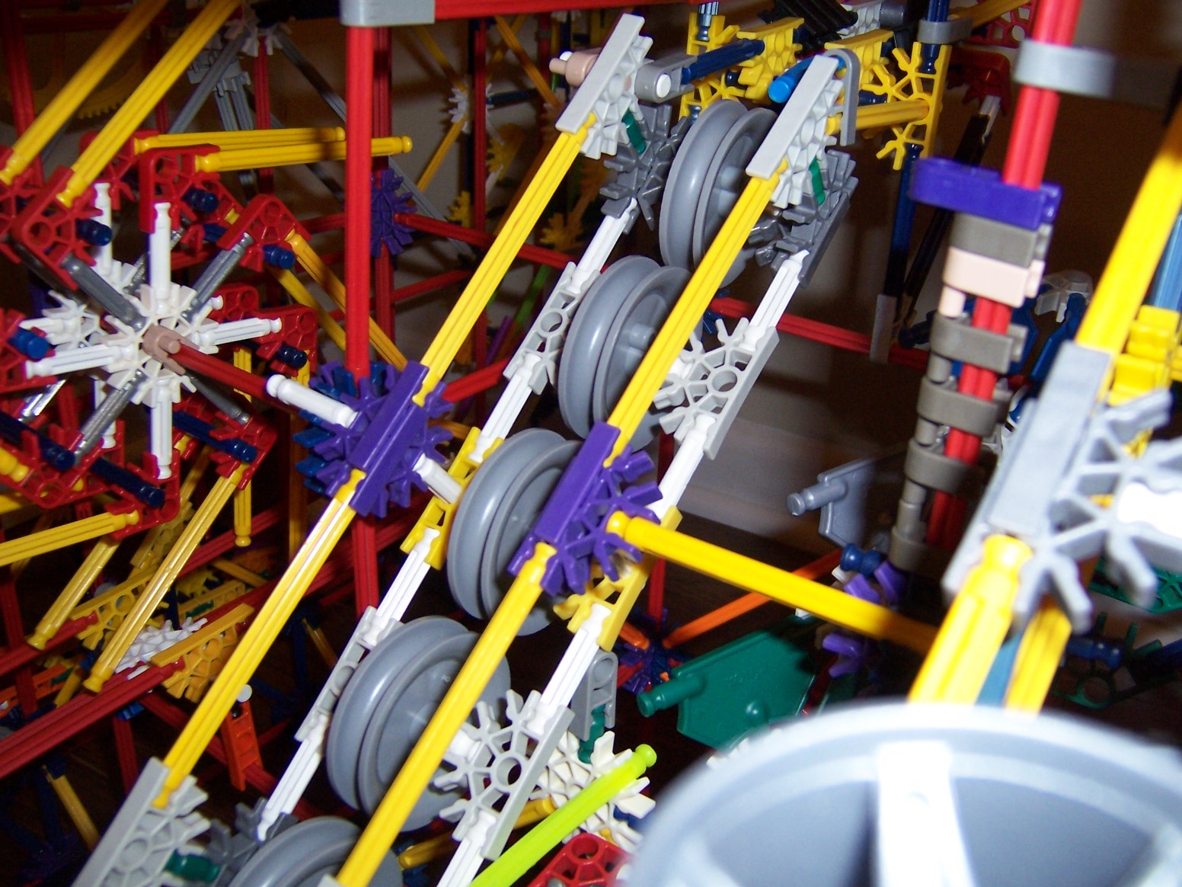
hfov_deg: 55.4
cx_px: 591
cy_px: 444
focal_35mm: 33
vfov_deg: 42.9
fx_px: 1127
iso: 140
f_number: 2.8
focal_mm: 5.5
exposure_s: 1/60
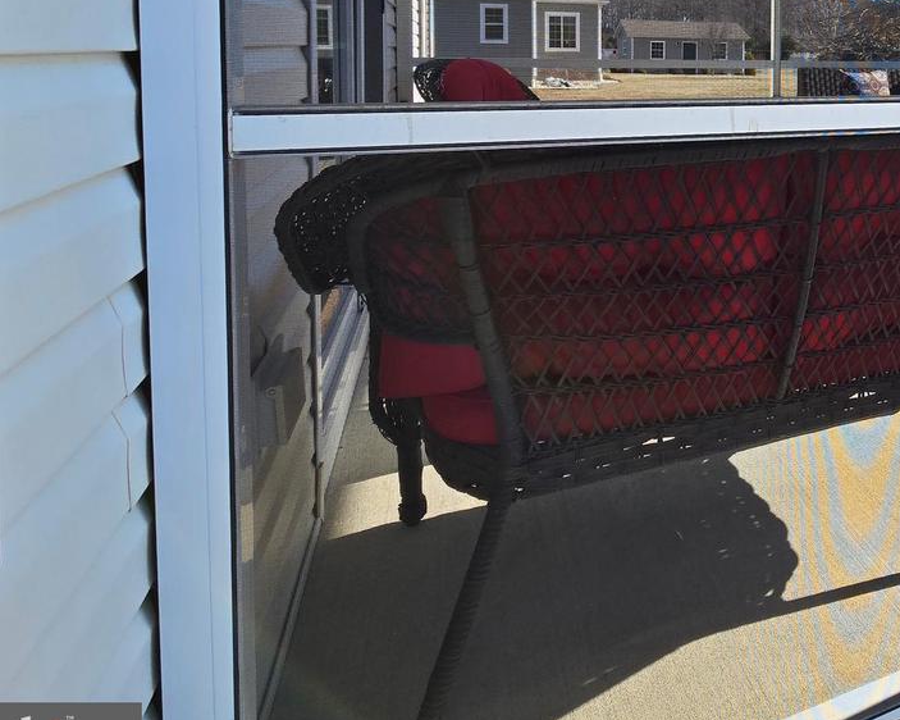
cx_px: 839
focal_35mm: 26
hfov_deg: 55.5
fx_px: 692
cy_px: 85
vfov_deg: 49.5
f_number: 2.2
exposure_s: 1/740
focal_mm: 2.2
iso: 50
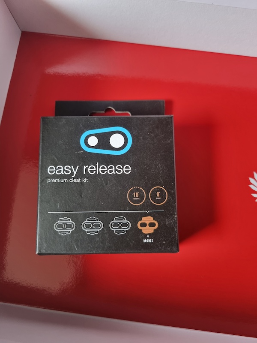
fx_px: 257
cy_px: 172
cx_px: 128
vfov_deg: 67.3
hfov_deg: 53.1
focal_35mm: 26
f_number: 1.8
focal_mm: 5.4
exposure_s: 1/50
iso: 250
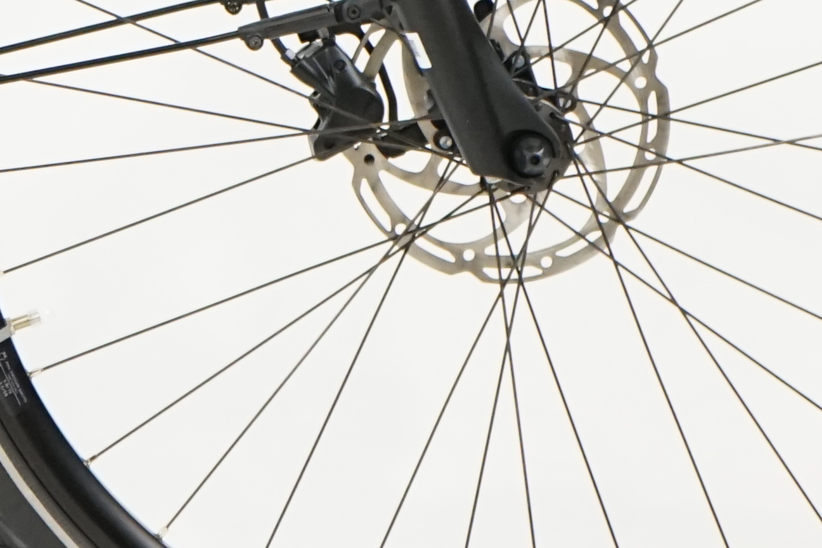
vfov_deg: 5.2
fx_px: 5914
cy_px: -361
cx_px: -503
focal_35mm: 259
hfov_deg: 7.8
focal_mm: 56
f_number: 5.6
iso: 2000
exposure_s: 1/200
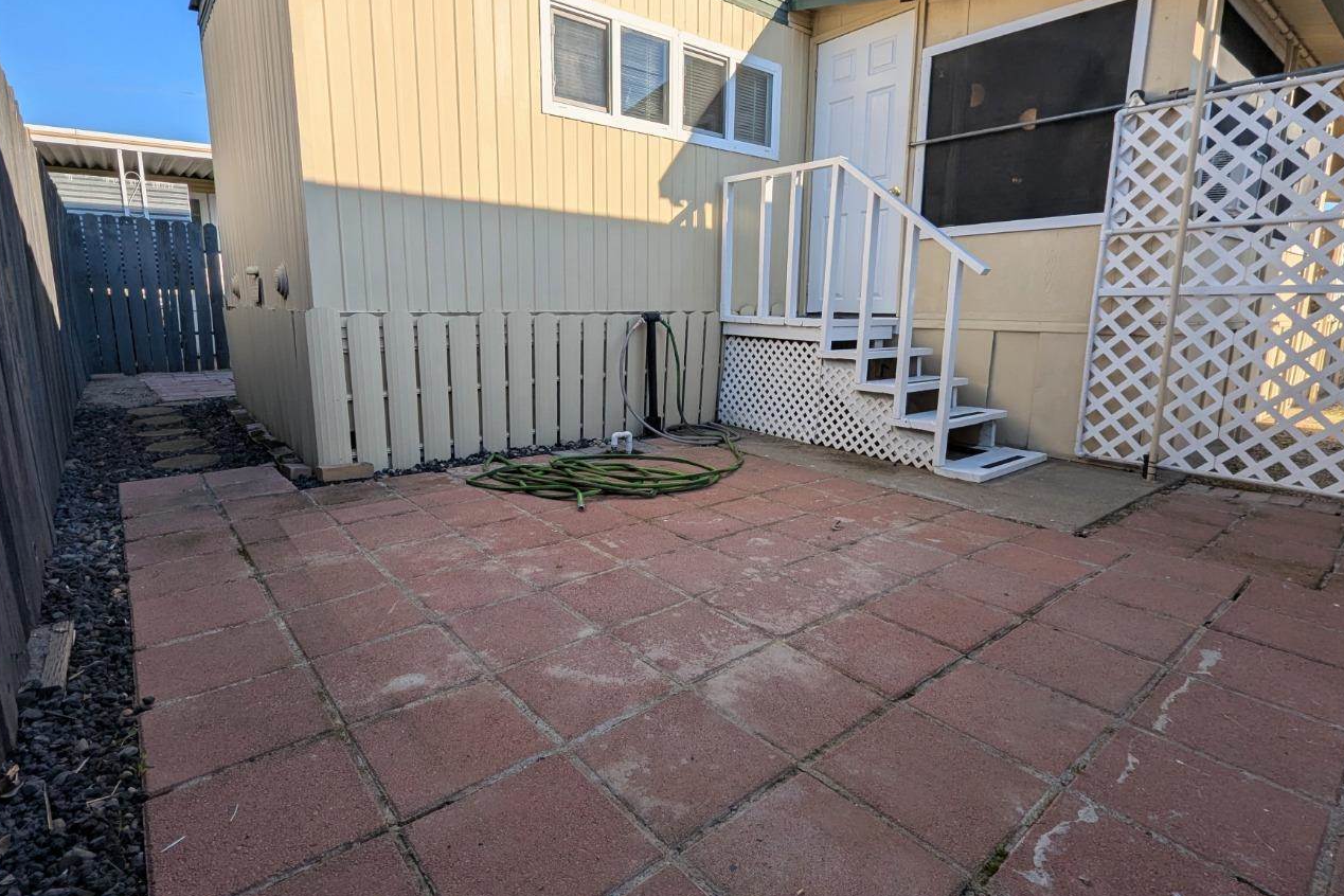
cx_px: 643
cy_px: 407
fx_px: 597
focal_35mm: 16
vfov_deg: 73.6
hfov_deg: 96.7
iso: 47
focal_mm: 1.95
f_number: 2.2
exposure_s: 1/1692
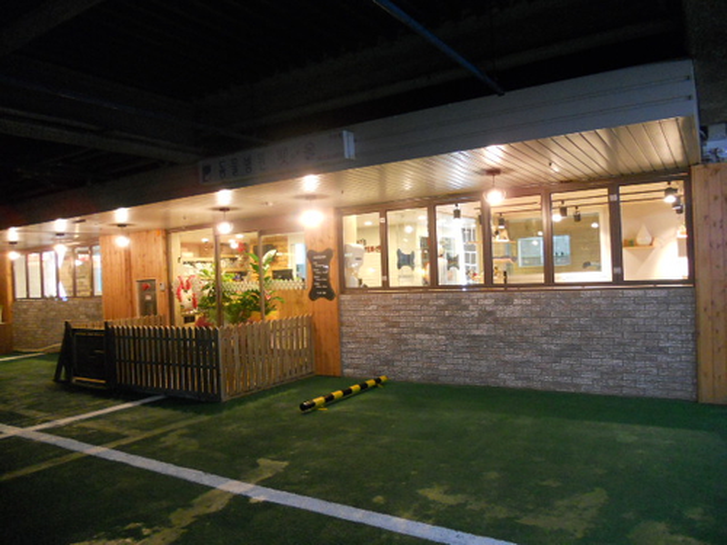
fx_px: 567
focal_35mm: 27
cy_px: 272
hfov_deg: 65.3
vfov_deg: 51.4
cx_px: 364
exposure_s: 1/8
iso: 400
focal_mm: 4.9
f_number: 3.2
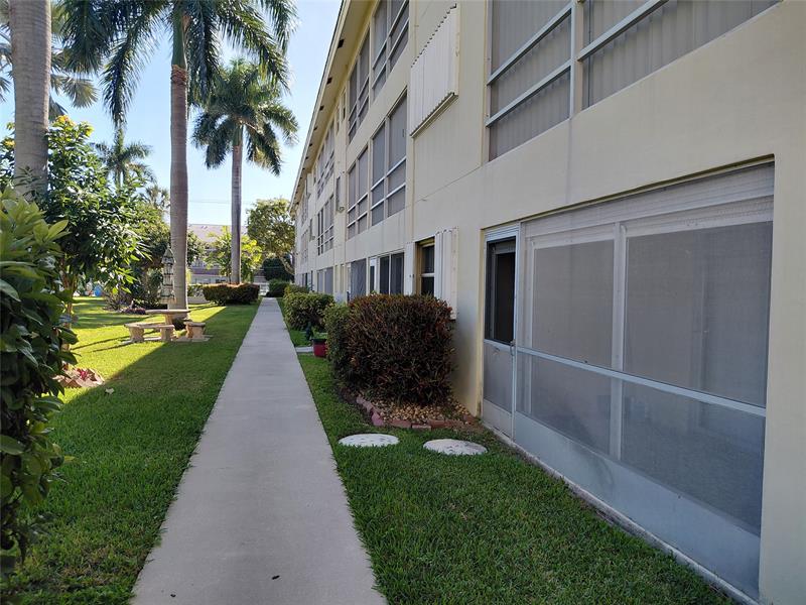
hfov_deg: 69.4
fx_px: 582
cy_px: 302
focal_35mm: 25
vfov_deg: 54.9
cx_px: 403
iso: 50
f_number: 1.8
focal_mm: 4.69
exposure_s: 1/736
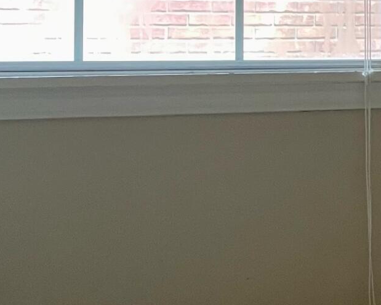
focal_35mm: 123
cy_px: 45
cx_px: 872
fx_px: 1387
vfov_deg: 12.5
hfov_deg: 12.7
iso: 100
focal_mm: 4.2
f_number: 1.6
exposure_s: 1/60
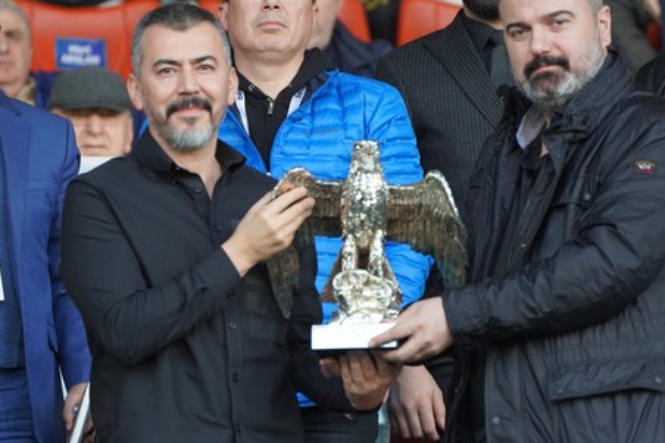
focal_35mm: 445
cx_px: 297
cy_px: 224
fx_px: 8217
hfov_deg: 4.6
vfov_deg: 3.1
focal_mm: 300
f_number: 5.6
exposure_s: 1/320
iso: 1600
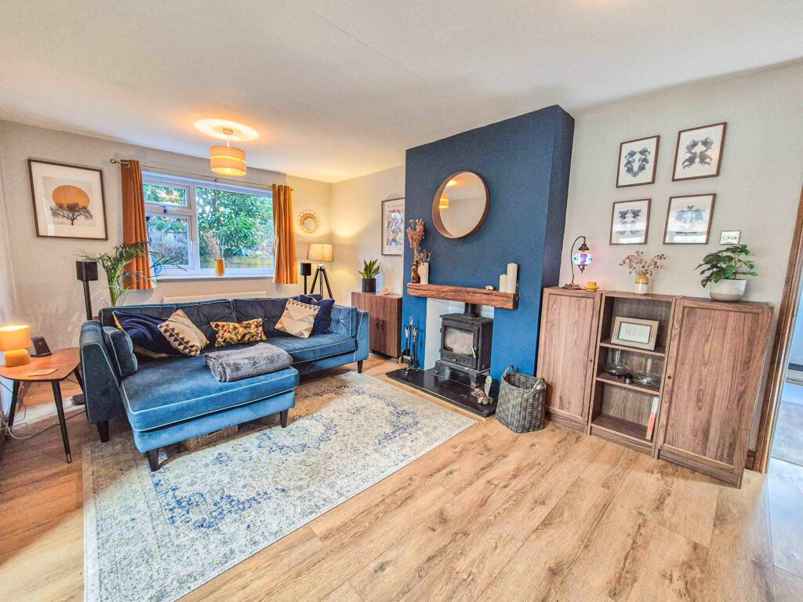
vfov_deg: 89.9
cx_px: 402
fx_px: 302
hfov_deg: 106.2
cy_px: 301
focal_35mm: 13
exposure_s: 1/50
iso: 500
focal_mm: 2.2
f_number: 2.2
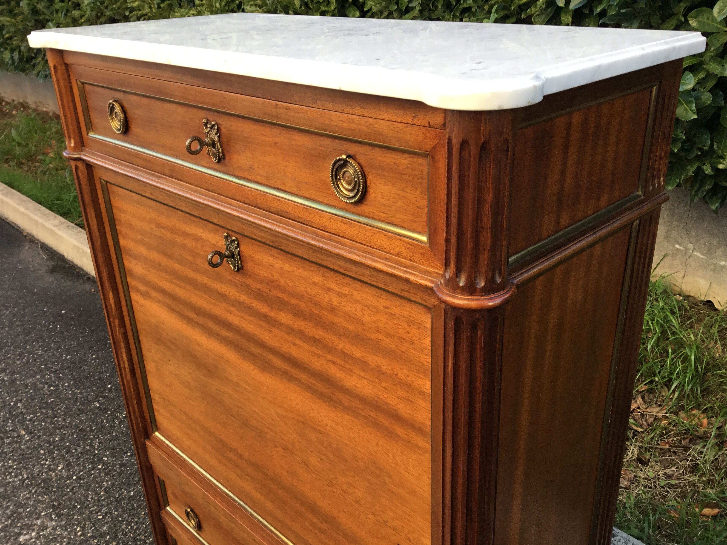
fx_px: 672
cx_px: 367
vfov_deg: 44.2
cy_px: 277
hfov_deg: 56.8
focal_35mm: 32
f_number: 2.4
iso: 50
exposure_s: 1/100
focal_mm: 3.3
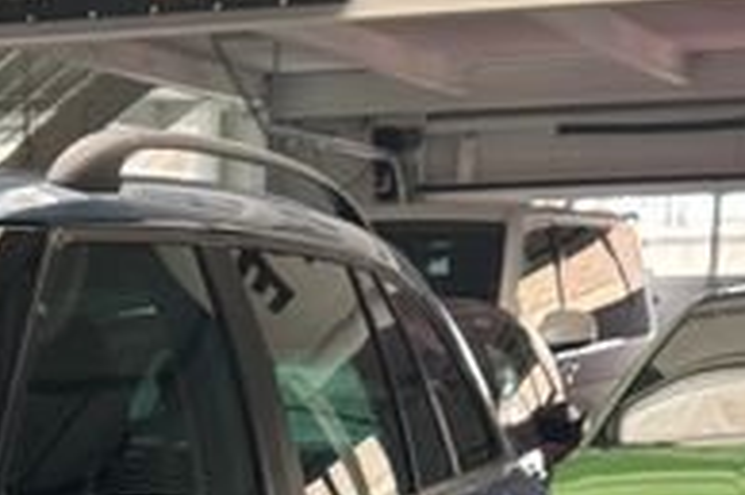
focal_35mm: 132
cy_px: 932
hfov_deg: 14.7
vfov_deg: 9.8
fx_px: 2729
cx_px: -280
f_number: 1.78
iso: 200
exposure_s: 1/121
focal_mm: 6.76
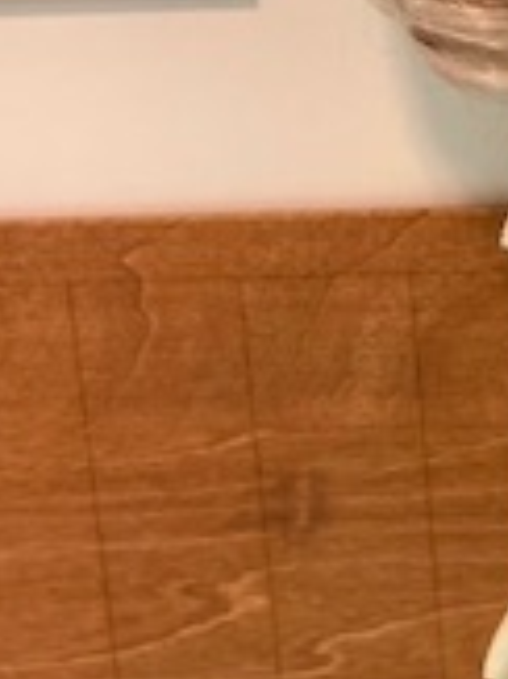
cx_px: 829
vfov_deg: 19.3
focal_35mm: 102
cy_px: 400
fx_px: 1998
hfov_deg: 13.4
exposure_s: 1/120
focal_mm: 4.2
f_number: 1.6
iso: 40
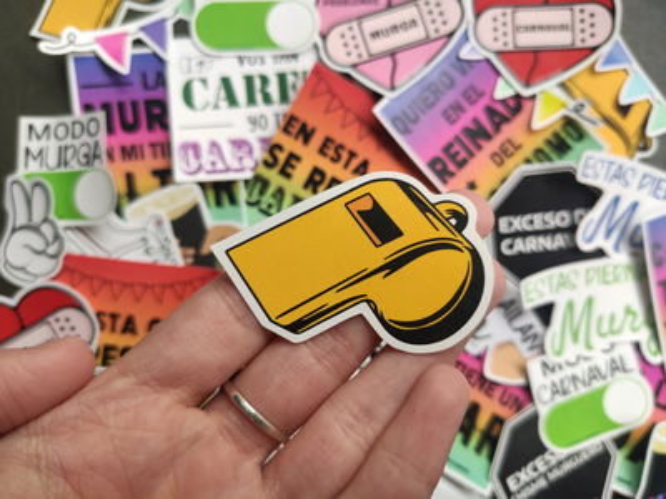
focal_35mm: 26
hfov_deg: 67.3
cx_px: 333
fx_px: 500
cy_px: 250
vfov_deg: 53.1
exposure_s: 1/100
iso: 134
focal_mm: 4.77
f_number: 1.75
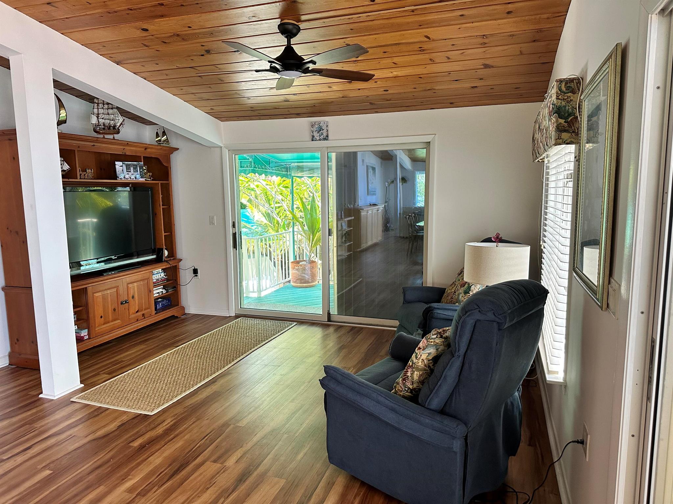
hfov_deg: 71.6
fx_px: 467
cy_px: 252
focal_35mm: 24
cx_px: 336
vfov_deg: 56.8
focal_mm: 6.86
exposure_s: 1/121
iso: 200
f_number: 1.78
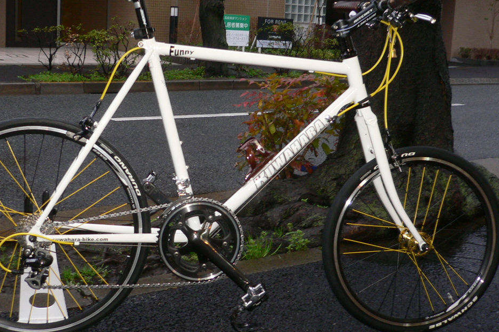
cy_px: 134
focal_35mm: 50
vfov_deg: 26.9
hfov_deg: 39.5
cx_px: 217
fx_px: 693
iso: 100
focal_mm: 5.8
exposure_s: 1/8
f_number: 2.8
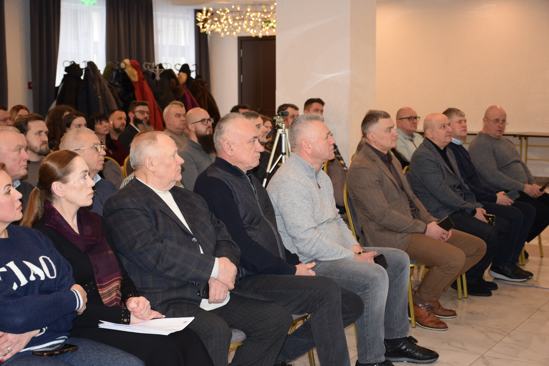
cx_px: 274
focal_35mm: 57
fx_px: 869
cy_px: 183
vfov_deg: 23.8
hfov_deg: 35.1
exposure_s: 1/60
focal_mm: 38
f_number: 4.2
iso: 800
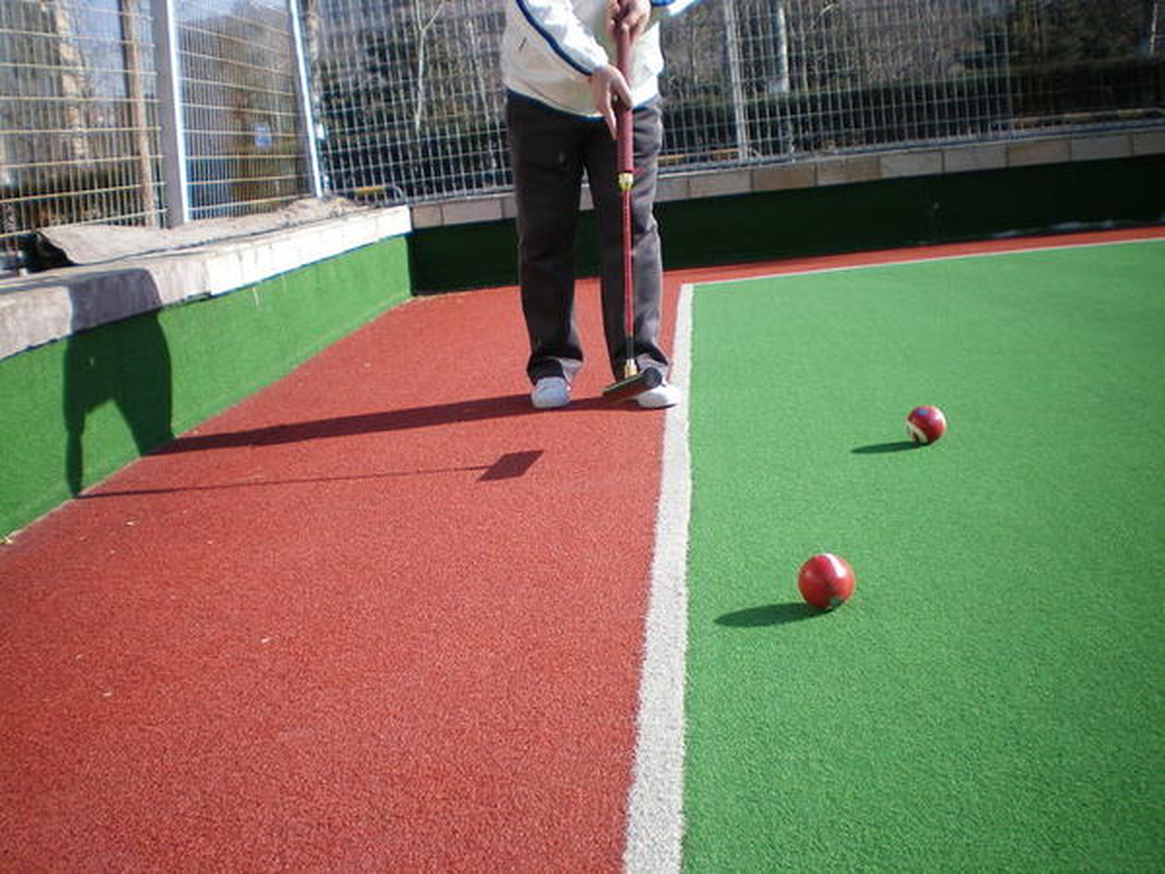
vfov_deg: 37.7
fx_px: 1279
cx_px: 582
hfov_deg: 49.0
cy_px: 437
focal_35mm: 38
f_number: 3.1
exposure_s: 1/640
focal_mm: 6.3
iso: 64
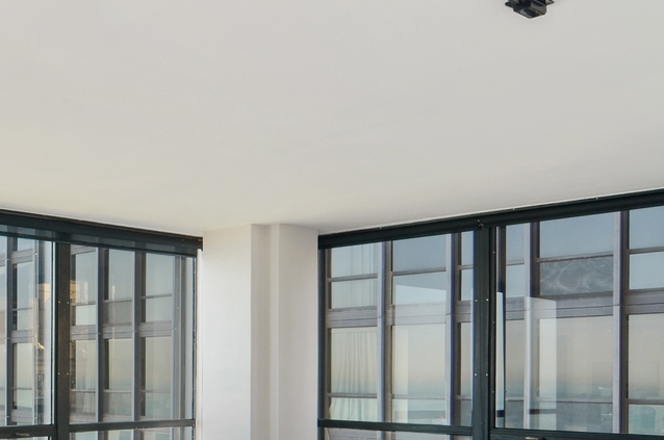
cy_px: 372
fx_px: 847
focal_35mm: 46
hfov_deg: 39.8
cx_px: 69
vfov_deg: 28.3
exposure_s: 1/10
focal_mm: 12
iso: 200
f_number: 8
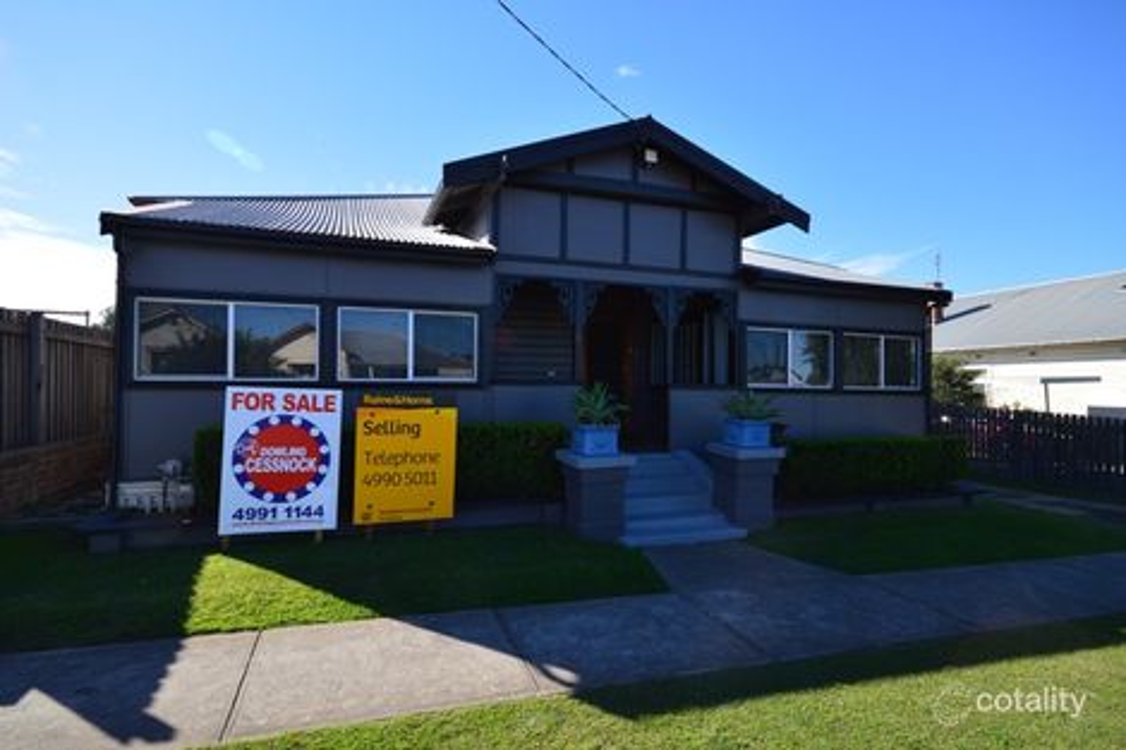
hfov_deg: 90.0
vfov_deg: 67.3
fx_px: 563
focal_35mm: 18
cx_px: 563
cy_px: 375
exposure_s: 1/320
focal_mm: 12
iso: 400
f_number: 11
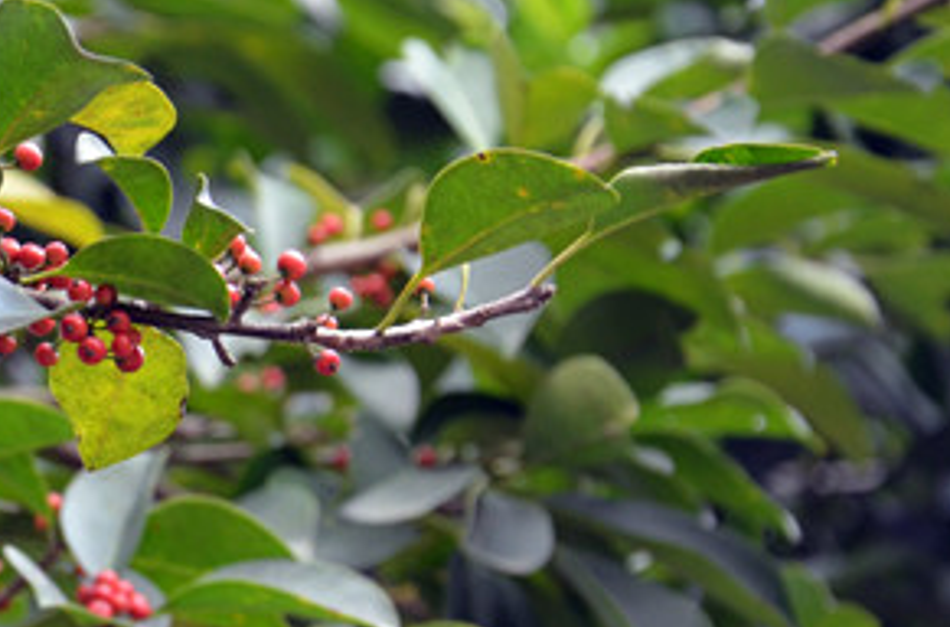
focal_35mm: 433
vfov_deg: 3.1
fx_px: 11399
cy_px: 433
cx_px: 55
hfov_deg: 4.8
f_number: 5.6
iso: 250
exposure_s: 1/30
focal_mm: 105
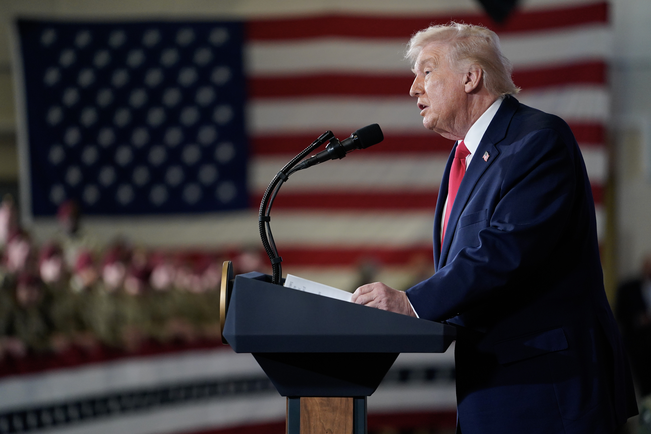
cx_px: 326
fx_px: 3580
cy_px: 217
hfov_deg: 10.4
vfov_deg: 6.9
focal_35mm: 198
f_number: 2.8
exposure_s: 1/640
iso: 2500
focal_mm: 198
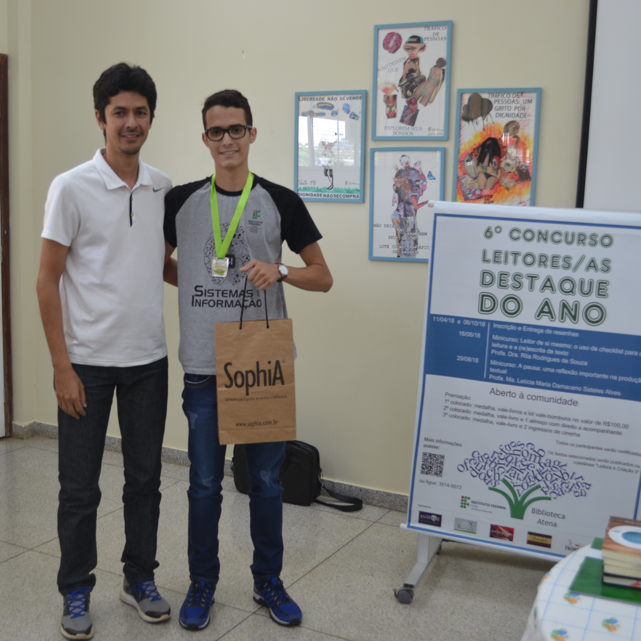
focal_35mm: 46
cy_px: 320
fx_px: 964
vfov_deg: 36.8
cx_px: 244
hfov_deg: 36.6
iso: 100
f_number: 4
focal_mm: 24
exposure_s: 1/20
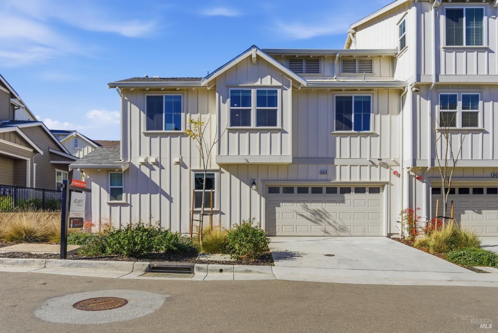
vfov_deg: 60.8
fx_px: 284
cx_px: 249
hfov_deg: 82.5
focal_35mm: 20
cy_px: 166
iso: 100
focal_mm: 20.5
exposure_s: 1/1600
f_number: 11
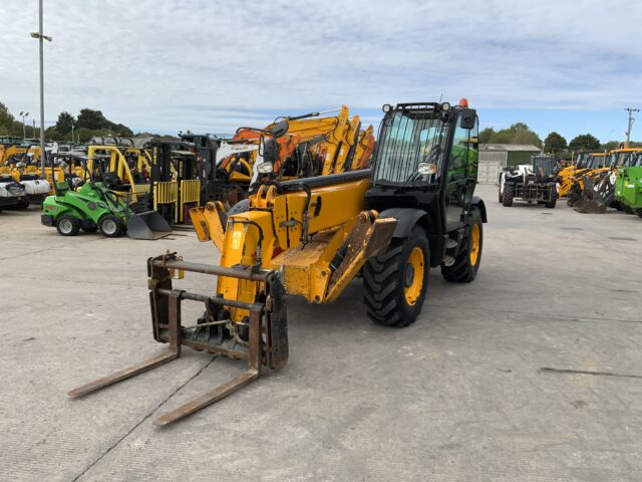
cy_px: 241
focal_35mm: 29
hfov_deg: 61.7
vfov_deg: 48.2
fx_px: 538
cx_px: 321
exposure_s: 1/1577
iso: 16
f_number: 1.8
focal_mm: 3
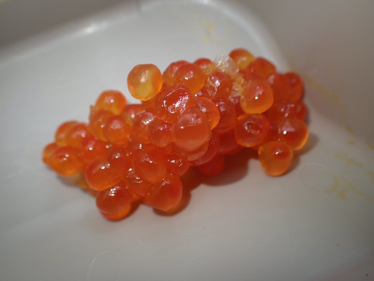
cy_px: 140
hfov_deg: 60.0
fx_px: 324
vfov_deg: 46.8
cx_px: 187
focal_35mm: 30
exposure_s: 1/125
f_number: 2.3
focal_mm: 5.5
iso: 100
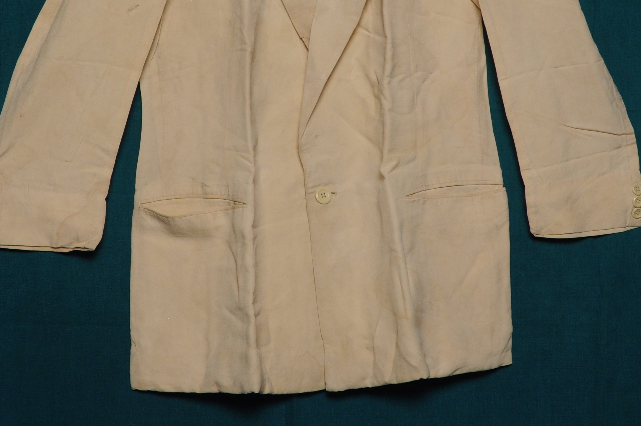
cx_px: 297
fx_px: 2010
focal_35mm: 113
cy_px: 60
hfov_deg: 18.1
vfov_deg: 12.0
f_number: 11
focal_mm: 42
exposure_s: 1/10
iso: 400
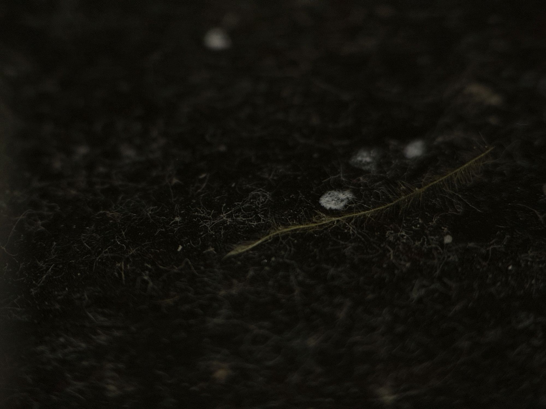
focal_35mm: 120
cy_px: 204
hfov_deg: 16.4
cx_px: 273
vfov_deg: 12.3
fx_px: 1893
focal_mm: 15.66
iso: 40
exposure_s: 1/233
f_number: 2.8
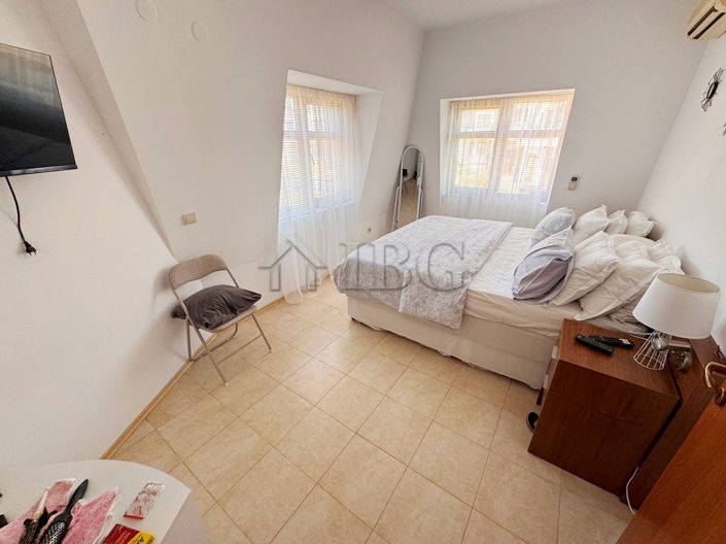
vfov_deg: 85.6
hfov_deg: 102.1
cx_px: 363
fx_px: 293
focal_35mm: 14
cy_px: 272
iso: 80
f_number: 2.2
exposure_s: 1/99
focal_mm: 2.22
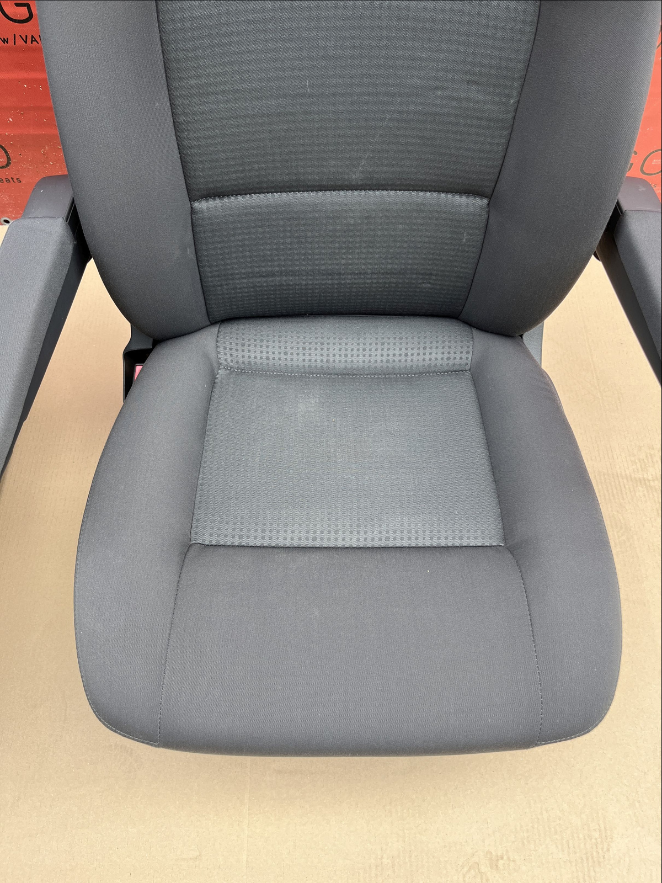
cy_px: 442
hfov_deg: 53.1
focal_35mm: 26
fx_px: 663
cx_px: 331
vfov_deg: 67.3
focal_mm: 5.1
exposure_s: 1/298
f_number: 1.6
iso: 50
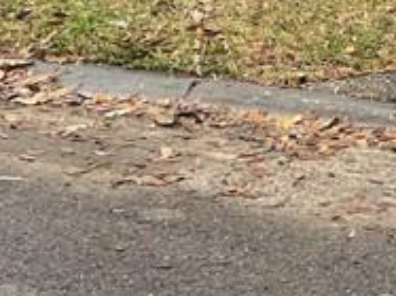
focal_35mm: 137
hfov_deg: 12.7
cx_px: 773
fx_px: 1566
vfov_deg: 9.6
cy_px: -421
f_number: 1.6
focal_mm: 5.1
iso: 32
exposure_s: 1/305
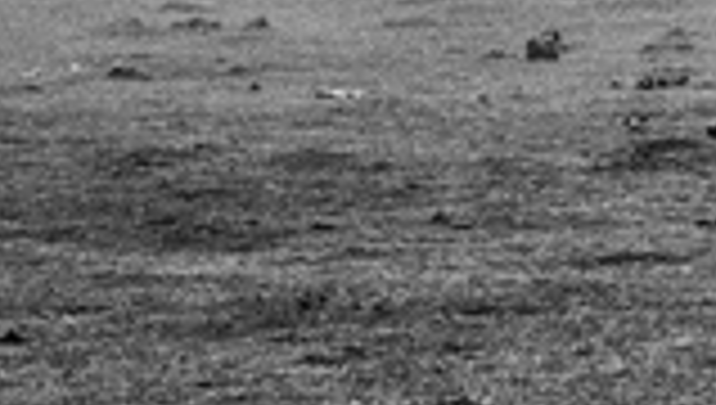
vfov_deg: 5.2
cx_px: 1851
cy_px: -376
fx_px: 4373
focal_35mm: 230
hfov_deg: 8.4
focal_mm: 23
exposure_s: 1/750
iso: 640
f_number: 5.6
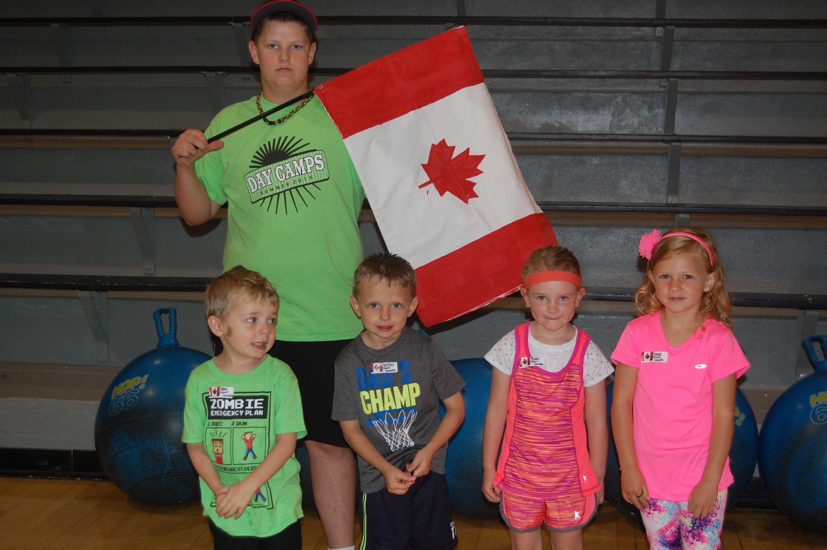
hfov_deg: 35.1
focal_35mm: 57
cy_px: 275
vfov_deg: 23.7
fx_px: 1308
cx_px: 414
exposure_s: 1/60
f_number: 5
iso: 400
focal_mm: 38
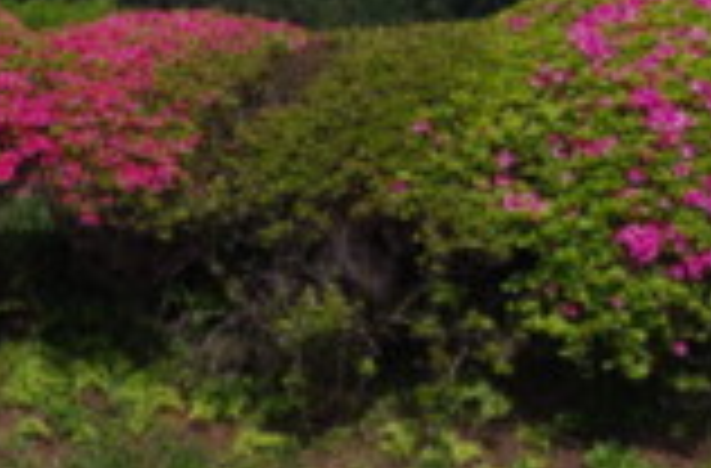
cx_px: -747
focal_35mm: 264
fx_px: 5193
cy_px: 416
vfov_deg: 5.2
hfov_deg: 7.5
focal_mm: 35
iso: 200
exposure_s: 1/100
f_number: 20
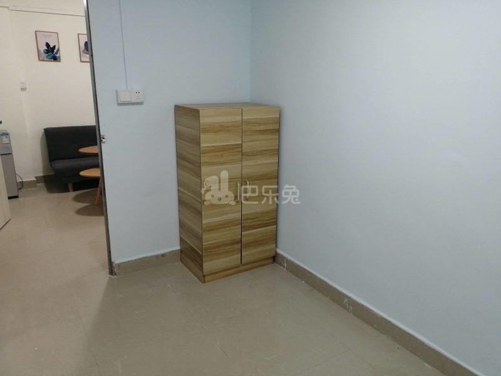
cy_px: 188
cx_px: 250
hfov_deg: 67.3
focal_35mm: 26
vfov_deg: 53.1
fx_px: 376
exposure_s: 1/50
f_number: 1.8
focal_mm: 3.62
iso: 100
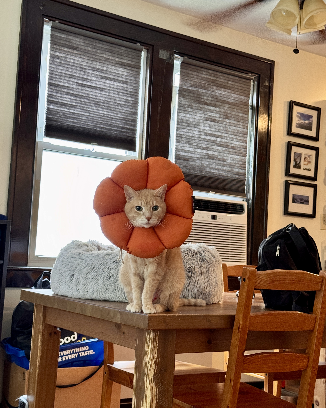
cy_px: 207
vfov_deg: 36.7
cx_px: 164
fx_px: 615
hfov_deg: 29.7
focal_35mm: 51
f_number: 1.78
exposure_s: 1/40
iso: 250
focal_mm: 6.76
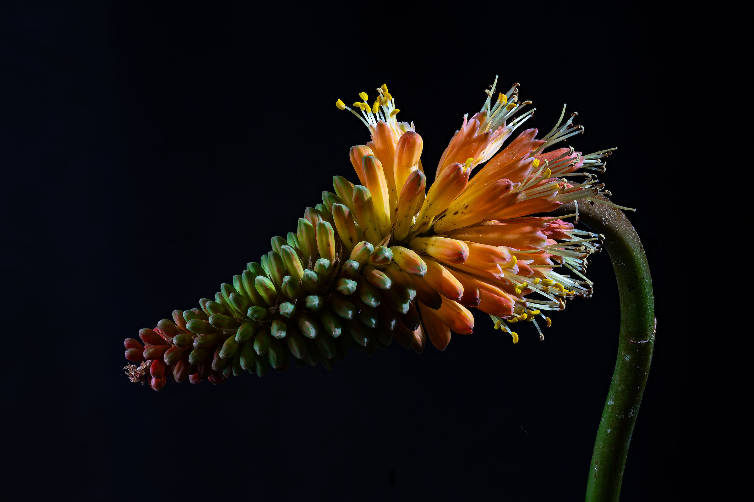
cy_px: 251
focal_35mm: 105
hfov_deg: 19.5
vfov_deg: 13.0
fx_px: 2198
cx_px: 377
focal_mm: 105
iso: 100
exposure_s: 1/3
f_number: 14
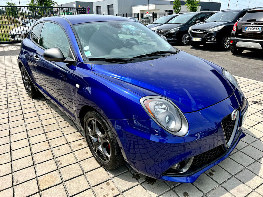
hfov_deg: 67.3
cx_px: 132
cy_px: 98
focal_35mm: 26
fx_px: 198
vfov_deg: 53.1
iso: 50
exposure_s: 1/3831
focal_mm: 5.7
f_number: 1.5
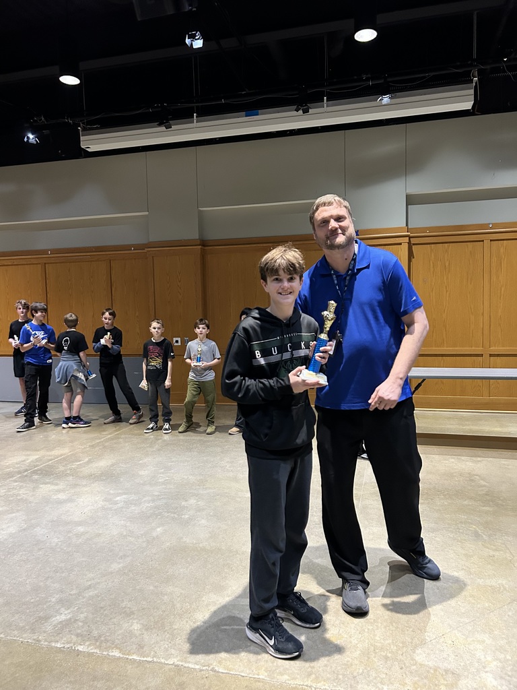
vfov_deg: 67.3
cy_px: 345
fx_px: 518
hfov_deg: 53.1
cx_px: 258
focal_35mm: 26
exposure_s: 1/40
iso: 500
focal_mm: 5.7
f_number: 1.5
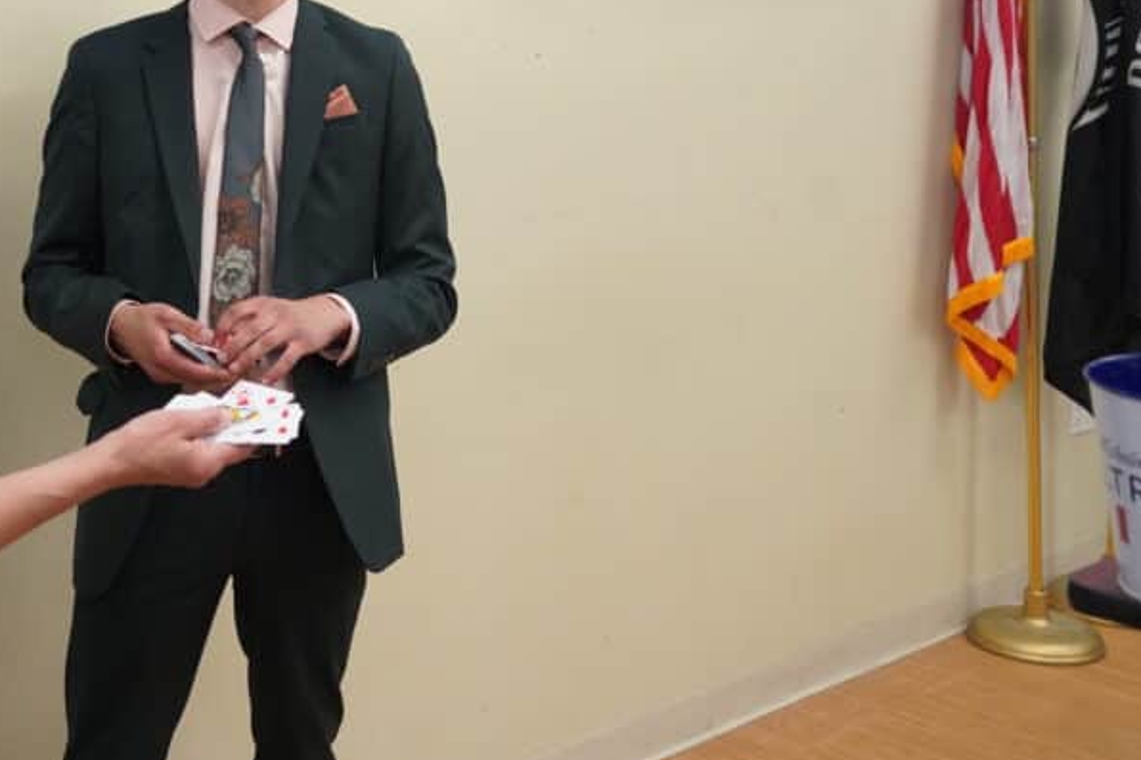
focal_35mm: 55
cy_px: 156
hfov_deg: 35.1
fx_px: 1743
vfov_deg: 24.2
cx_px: 232
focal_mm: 32
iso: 3200
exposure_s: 1/160
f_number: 4
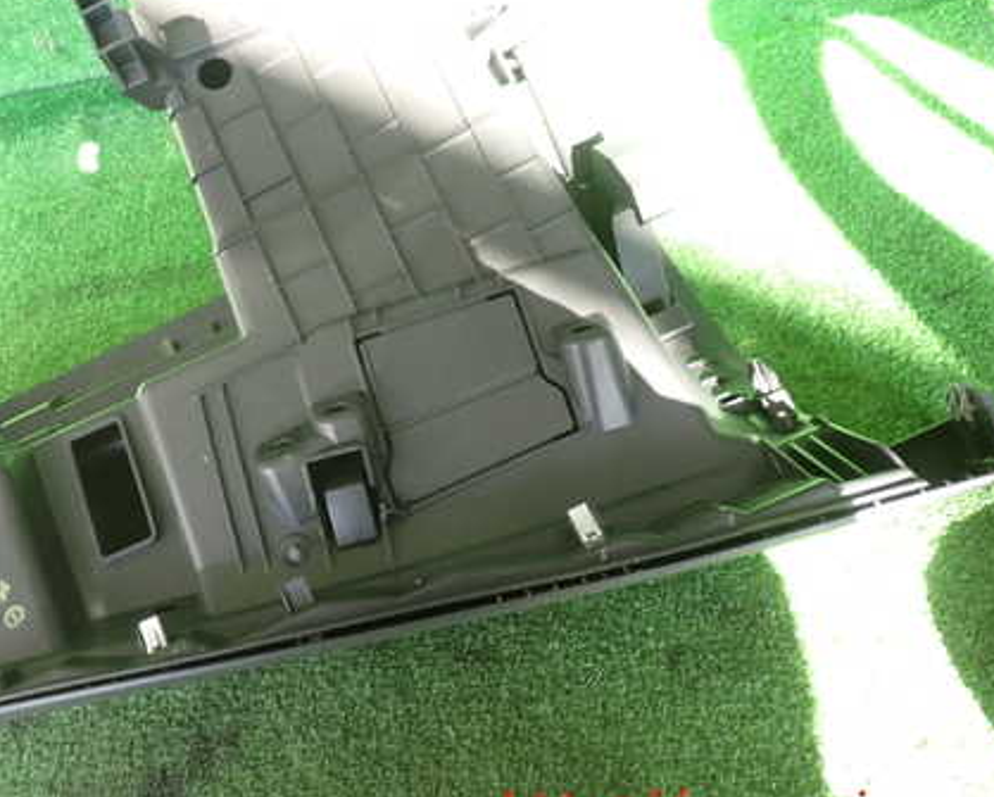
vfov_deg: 42.0
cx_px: 328
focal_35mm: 35
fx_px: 1030
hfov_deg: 50.5
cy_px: 309
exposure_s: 1/60
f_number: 2
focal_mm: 4.5
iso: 160
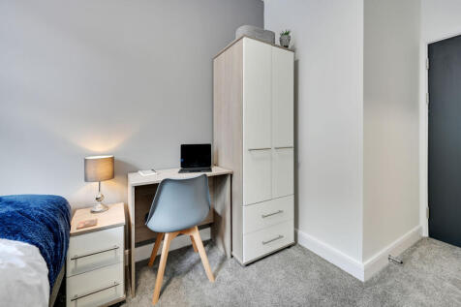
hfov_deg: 104.3
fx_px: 179
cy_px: 154
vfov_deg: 81.2
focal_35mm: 14
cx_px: 230
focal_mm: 14
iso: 200
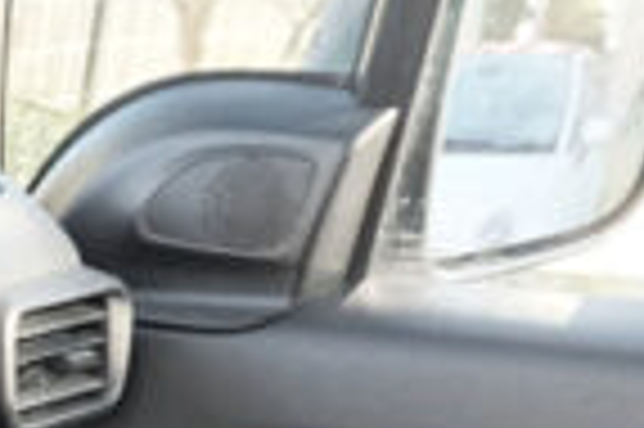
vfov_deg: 7.1
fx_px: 3073
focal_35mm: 172
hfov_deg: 10.5
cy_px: 1268
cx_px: -851
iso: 2000
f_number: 5.6
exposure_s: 1/100
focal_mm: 16.1
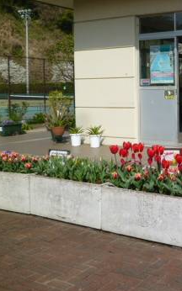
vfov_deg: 40.7
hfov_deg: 24.6
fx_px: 389
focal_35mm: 49
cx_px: 197
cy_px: 107
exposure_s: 1/500
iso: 80
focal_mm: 4.5
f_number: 5
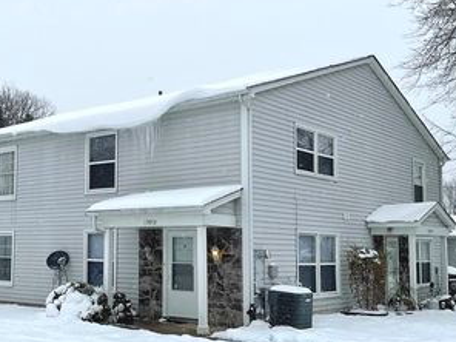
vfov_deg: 29.6
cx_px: 123
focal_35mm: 49
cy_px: 193
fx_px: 645
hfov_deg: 38.1
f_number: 1.8
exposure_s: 1/739
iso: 16
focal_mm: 3
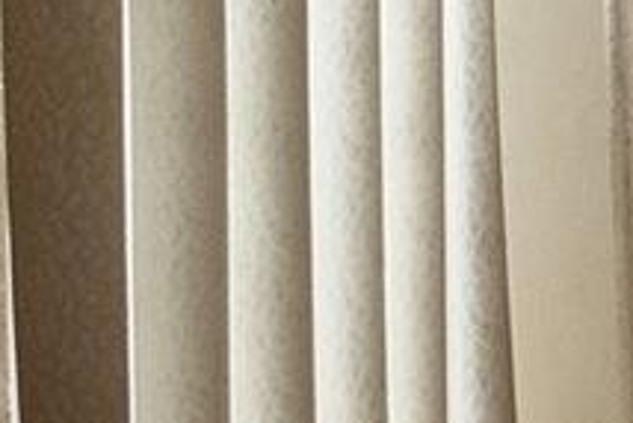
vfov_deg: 10.8
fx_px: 1971
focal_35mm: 112
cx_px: 1695
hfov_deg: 12.4
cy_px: -512
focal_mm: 10
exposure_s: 1/15
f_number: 8
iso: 360
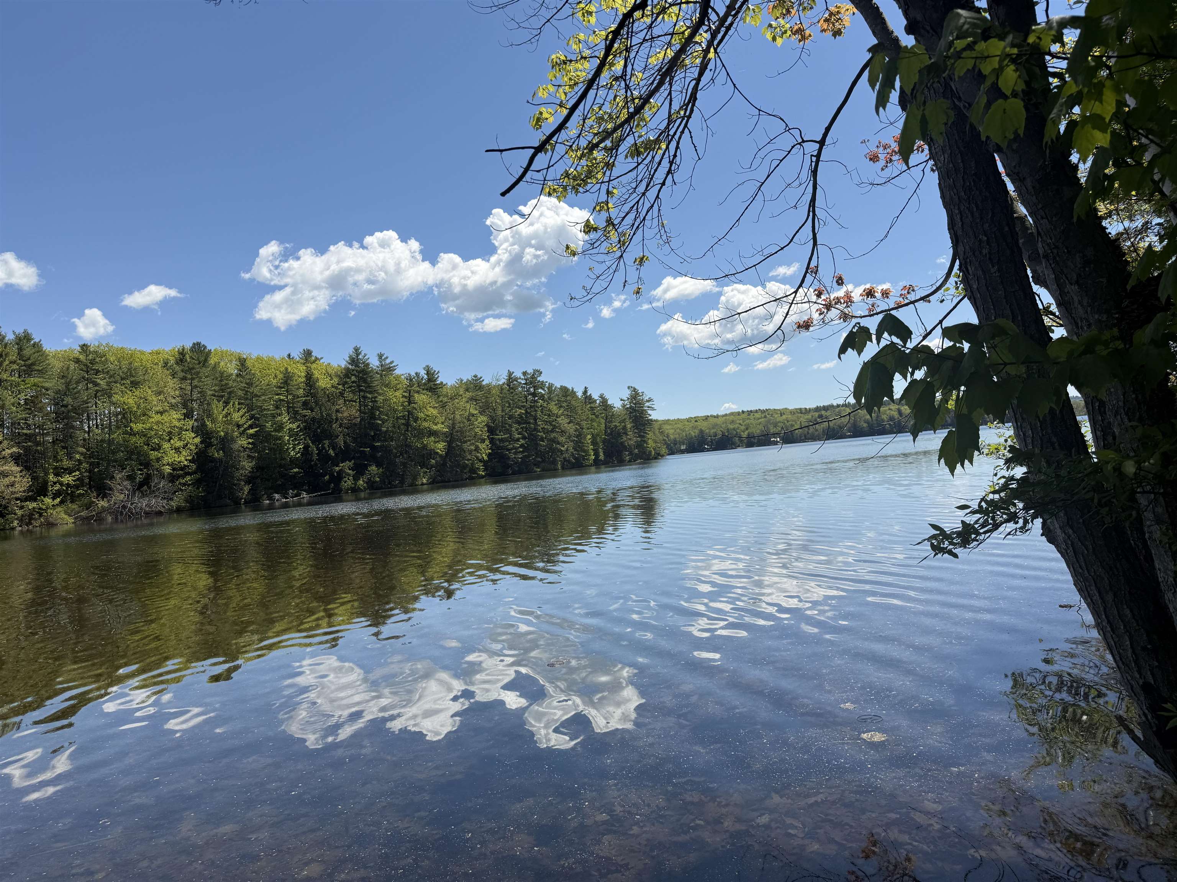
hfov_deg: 71.6
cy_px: 441
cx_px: 588
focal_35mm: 24
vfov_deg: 56.8
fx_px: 816
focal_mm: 6.76
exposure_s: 1/6173
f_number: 1.78
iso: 80
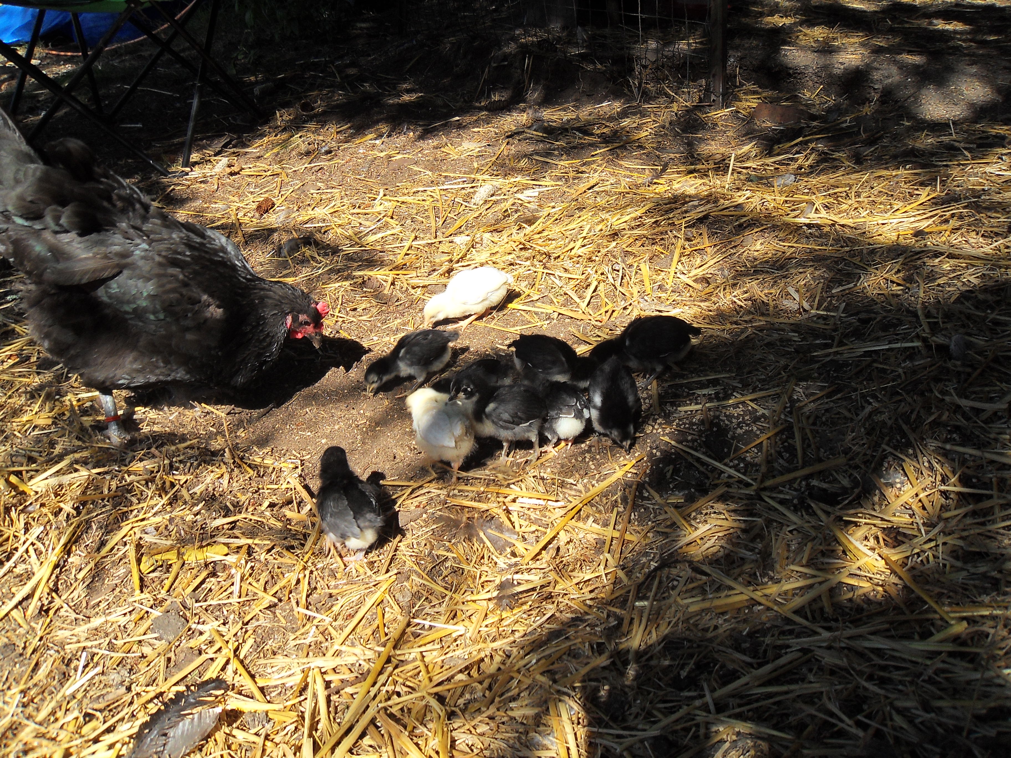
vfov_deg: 40.7
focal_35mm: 35
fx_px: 1022
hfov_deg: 52.6
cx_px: 506
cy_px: 379
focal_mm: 6.3
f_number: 8.2
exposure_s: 1/90
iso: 80
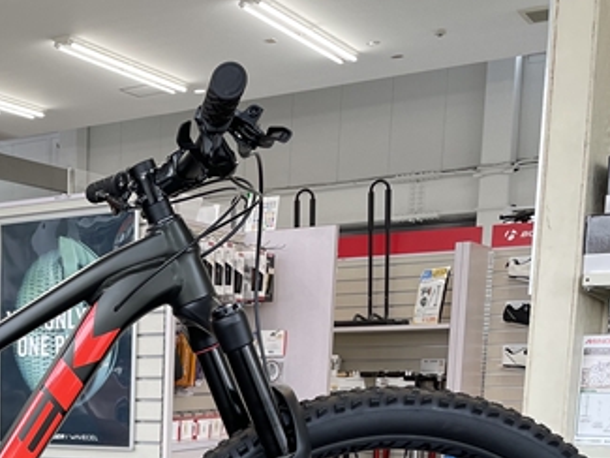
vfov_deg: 21.5
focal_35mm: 64
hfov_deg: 27.6
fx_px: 1128
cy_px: 535
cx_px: -64
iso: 64
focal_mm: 4.2
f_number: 1.6
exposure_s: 1/120
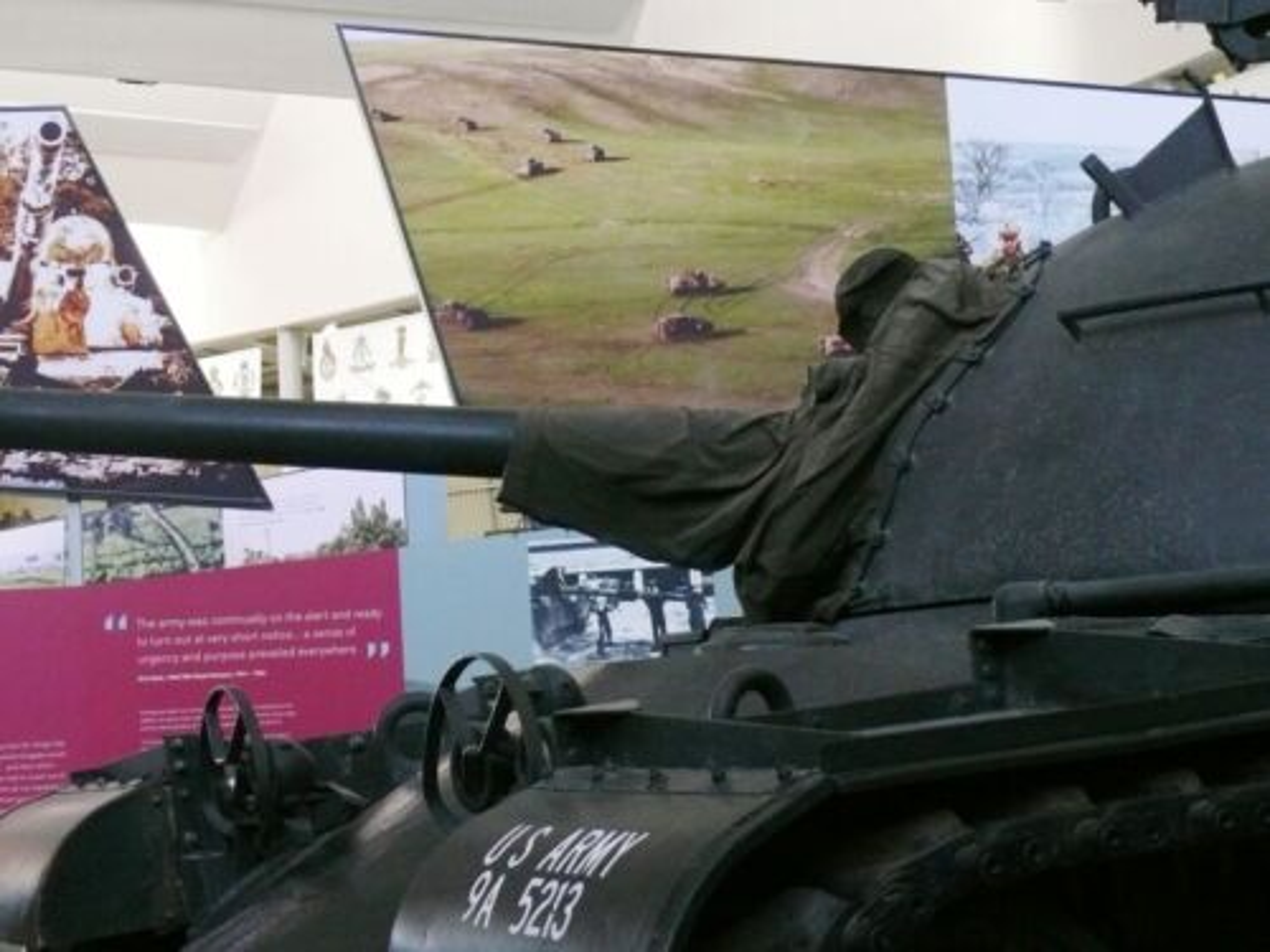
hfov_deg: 26.0
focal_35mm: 75
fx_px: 2752
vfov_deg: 19.6
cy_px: 476
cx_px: 635
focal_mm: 11.5
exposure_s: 1/125
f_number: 3.2
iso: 320
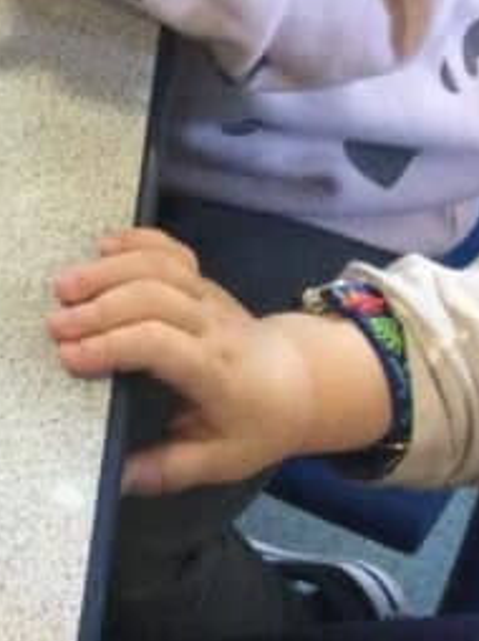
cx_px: -444
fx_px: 2310
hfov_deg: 10.9
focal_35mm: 125
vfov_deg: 14.8
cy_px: -288
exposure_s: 1/33
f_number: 2.4
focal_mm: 3.3
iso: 125
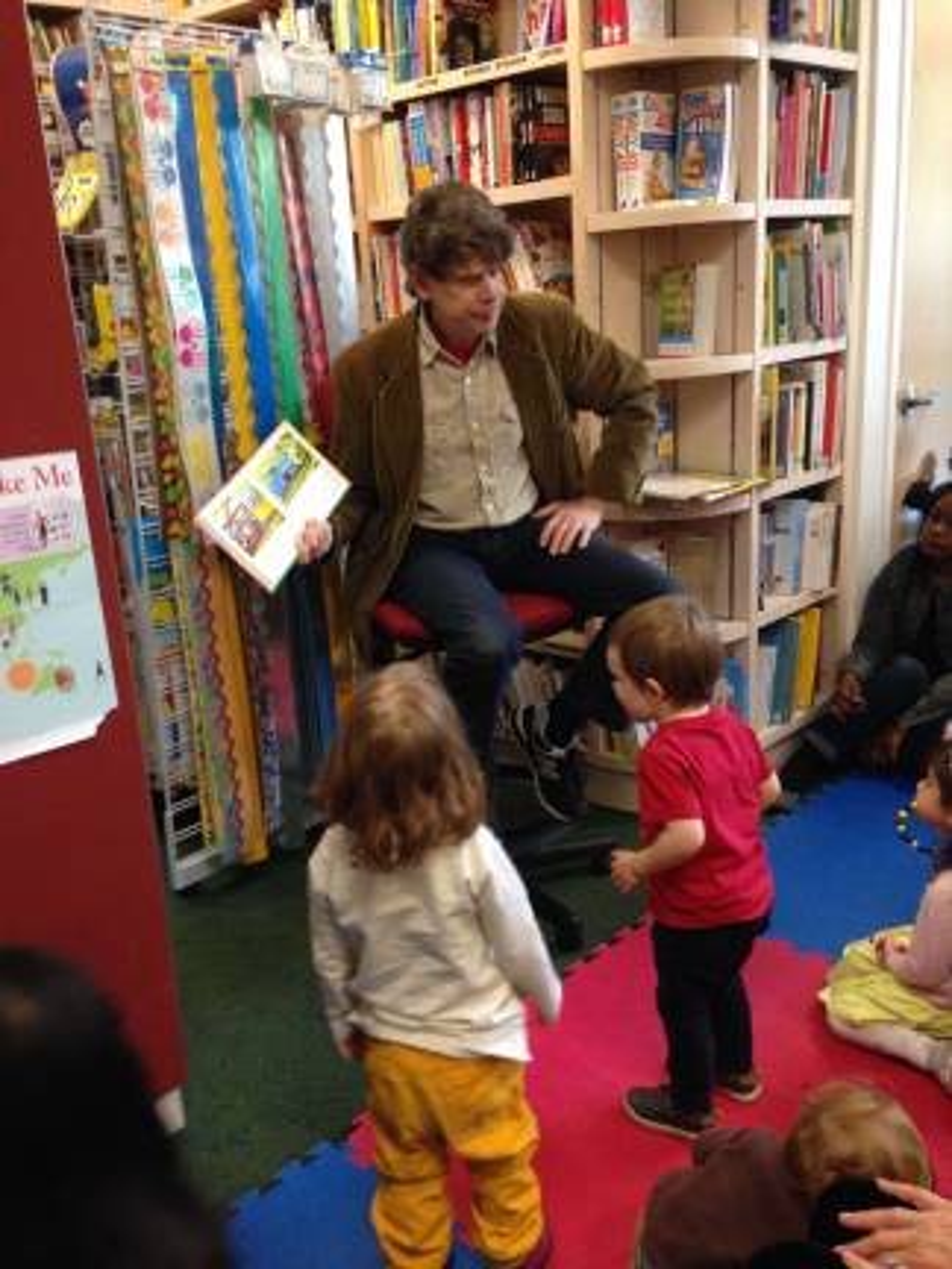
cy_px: 634
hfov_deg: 42.9
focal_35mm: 33
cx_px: 476
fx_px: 1210
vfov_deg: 55.4
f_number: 2.4
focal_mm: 4.12
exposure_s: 1/20
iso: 200
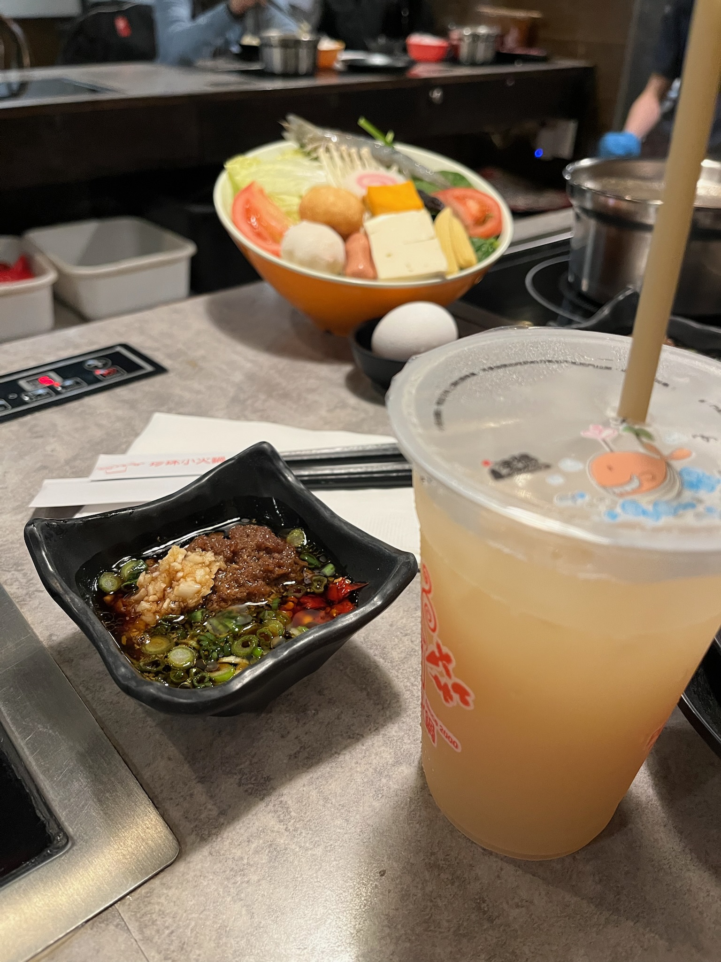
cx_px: 360
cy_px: 481
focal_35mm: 26
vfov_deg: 67.3
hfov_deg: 53.1
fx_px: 722
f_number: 1.6
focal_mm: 5.1
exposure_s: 1/60
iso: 250
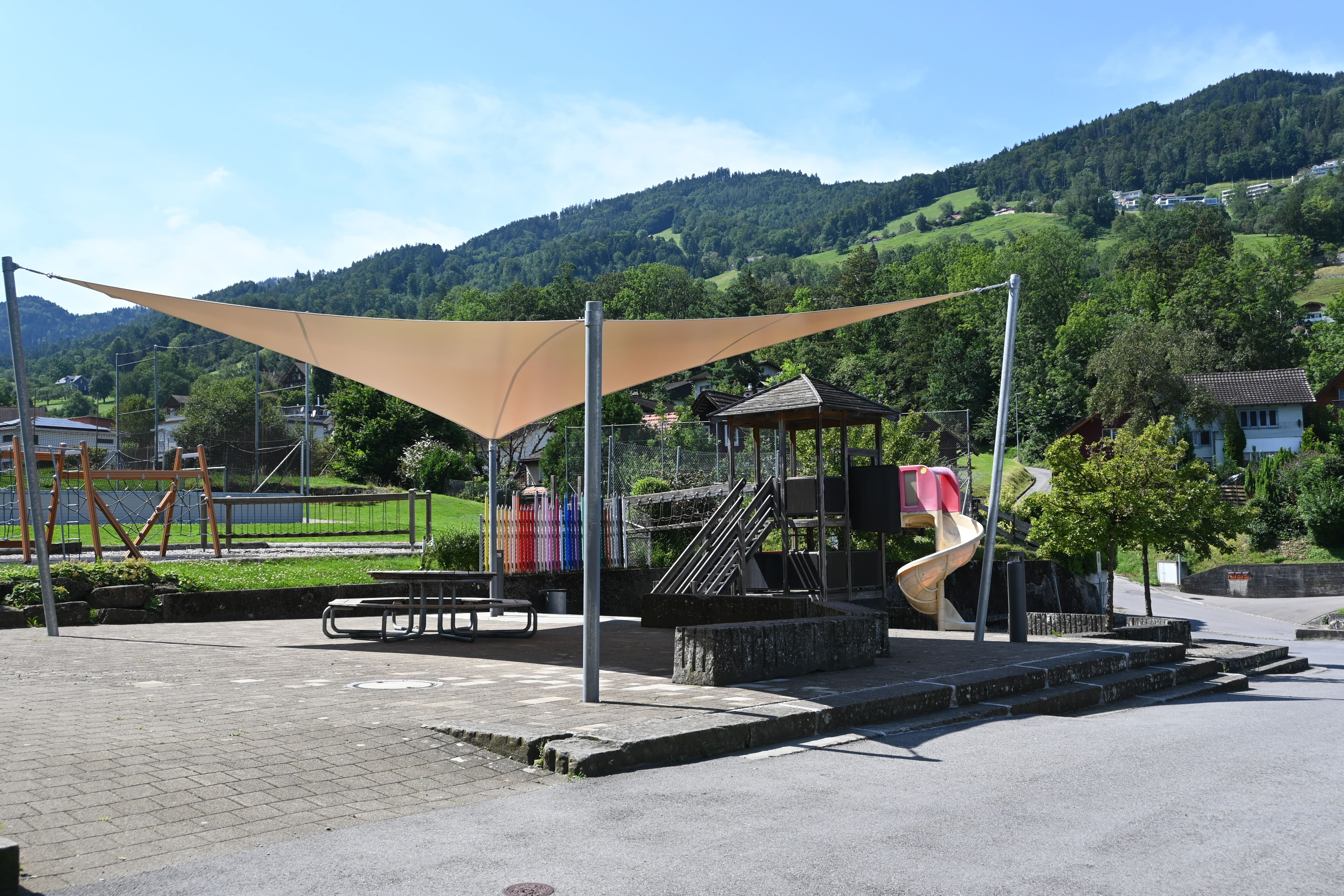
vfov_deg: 39.1
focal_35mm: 34
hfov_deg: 56.1
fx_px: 1260
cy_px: 448
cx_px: 672
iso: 100
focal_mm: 22.5
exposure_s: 1/320
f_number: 6.3
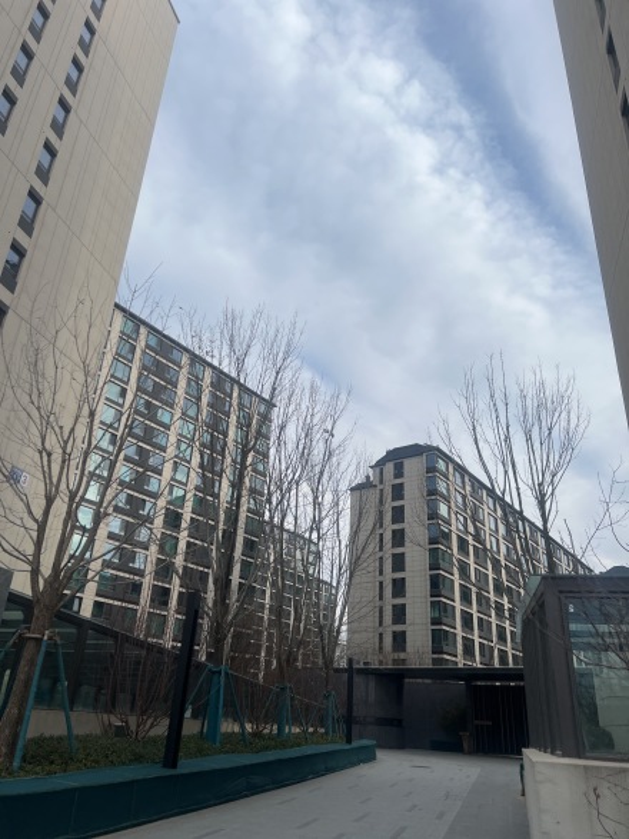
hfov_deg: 53.0
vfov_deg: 67.3
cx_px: 314
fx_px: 630
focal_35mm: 26
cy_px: 420
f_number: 1.5
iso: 50
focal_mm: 5.7
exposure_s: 1/4831
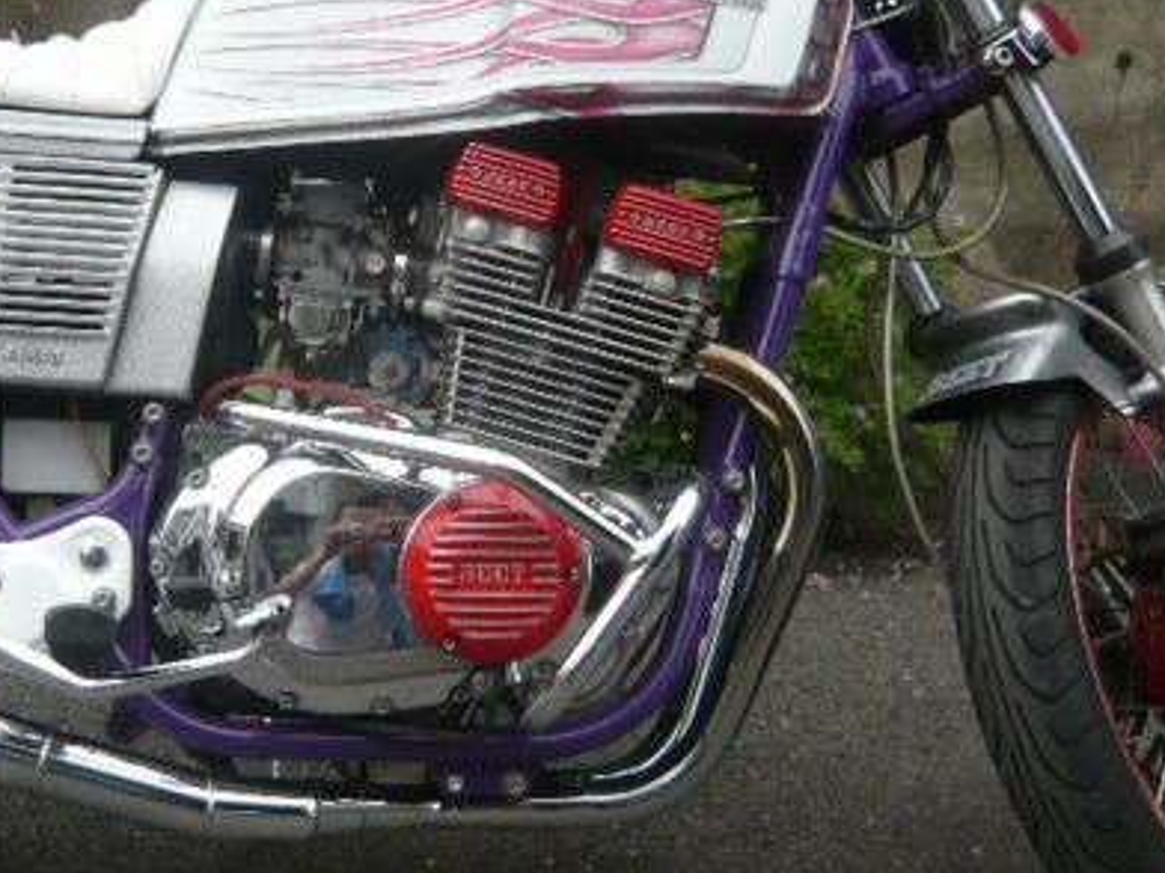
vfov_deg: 29.6
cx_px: 294
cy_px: 353
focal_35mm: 49
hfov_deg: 38.0
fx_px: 1649
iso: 100
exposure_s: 1/500
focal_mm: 4.6
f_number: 2.8
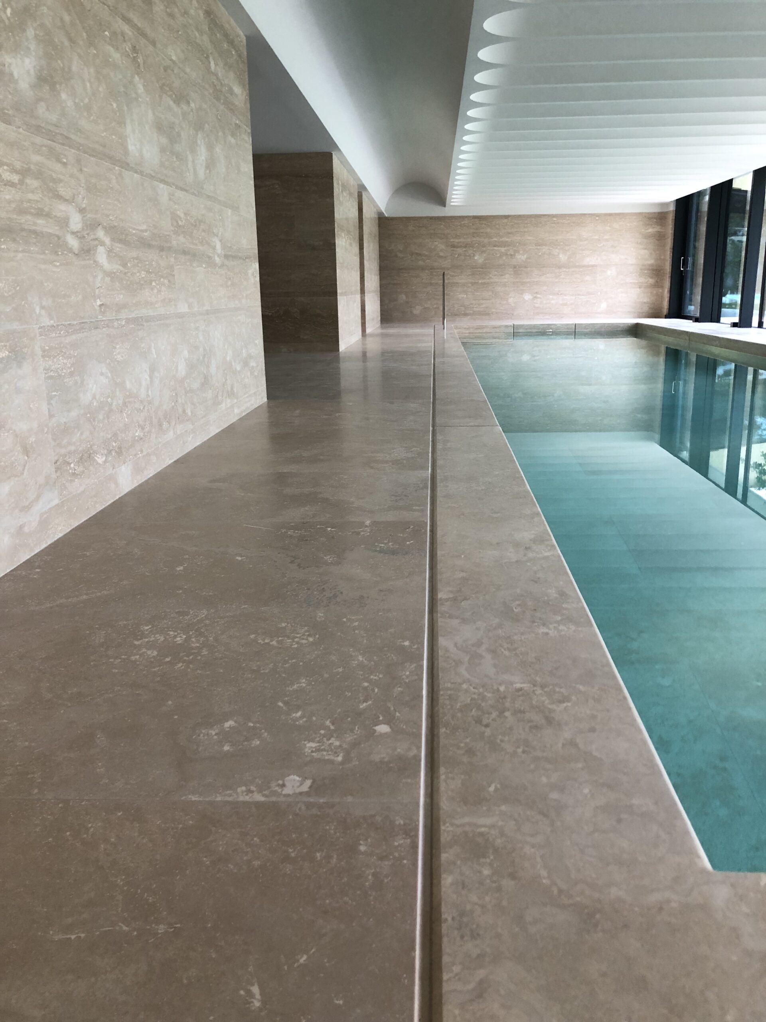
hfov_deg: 49.7
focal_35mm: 28
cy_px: 511
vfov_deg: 63.4
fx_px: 826
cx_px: 383
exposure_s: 1/30
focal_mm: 3.99
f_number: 1.8
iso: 40
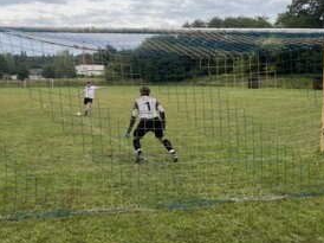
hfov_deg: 48.0
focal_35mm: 38
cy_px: 115
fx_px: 355
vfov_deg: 37.7
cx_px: 102
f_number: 1.6
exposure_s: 1/718
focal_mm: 5.1
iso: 50
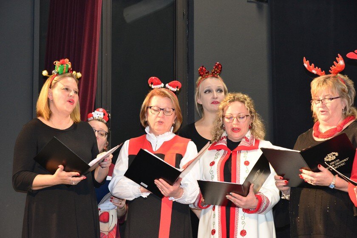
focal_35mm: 120
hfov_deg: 17.1
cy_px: 119
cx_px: 178
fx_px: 1190
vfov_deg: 11.4
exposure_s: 1/60
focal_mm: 120
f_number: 7.1
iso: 5000
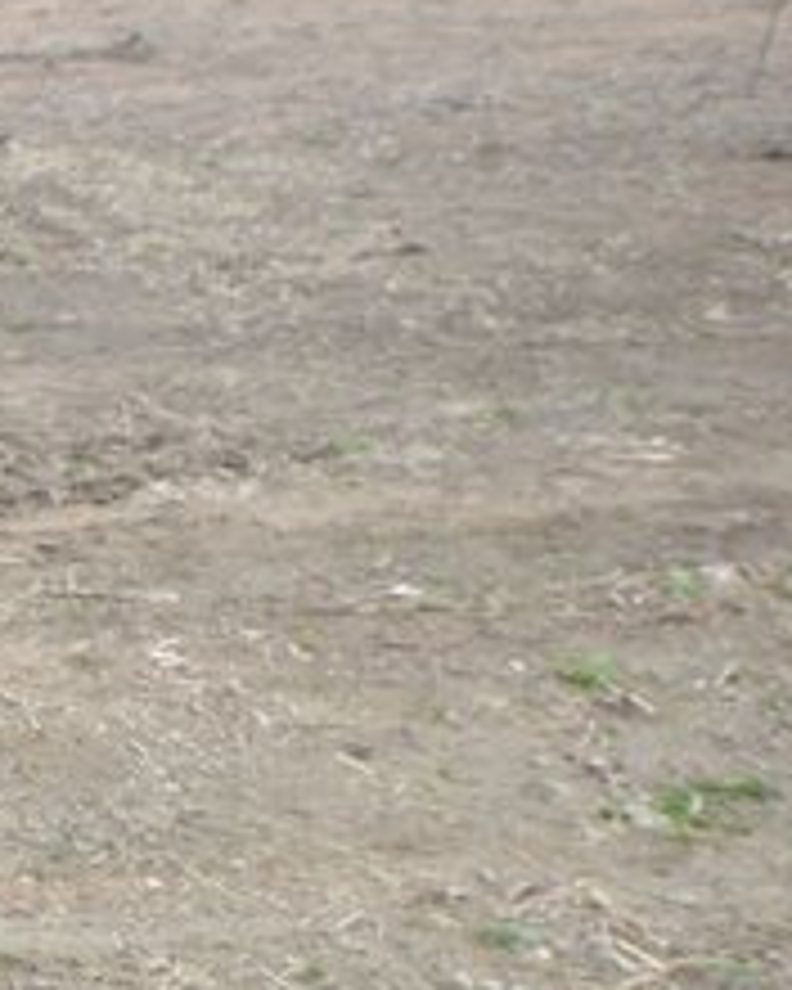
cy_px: 1015
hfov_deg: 17.5
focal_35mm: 73
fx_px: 2139
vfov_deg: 24.7
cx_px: -585
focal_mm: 16
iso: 200
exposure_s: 1/100
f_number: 4
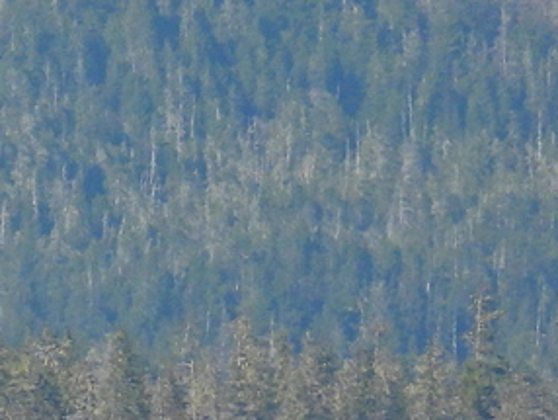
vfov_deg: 0.4
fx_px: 57725
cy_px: 684
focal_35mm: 3578
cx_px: -587
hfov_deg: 0.6
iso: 160
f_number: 5.6
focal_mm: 143
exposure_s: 1/500
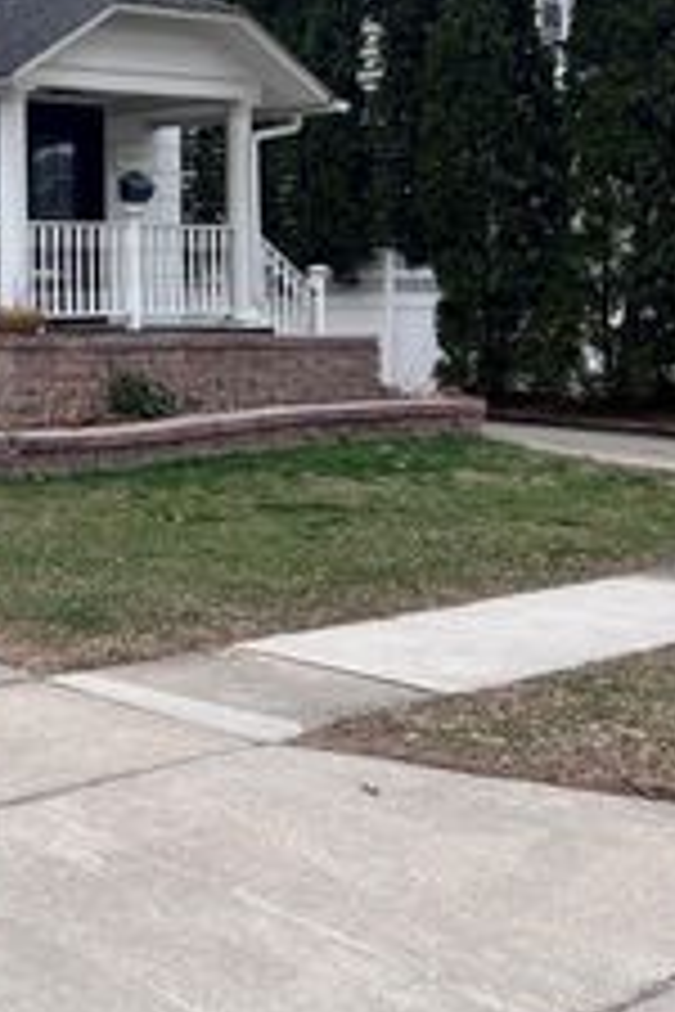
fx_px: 1687
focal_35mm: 60
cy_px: 250
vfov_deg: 32.7
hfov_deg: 20.4
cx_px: -234
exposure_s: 1/1147
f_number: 1.5
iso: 50
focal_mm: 5.7
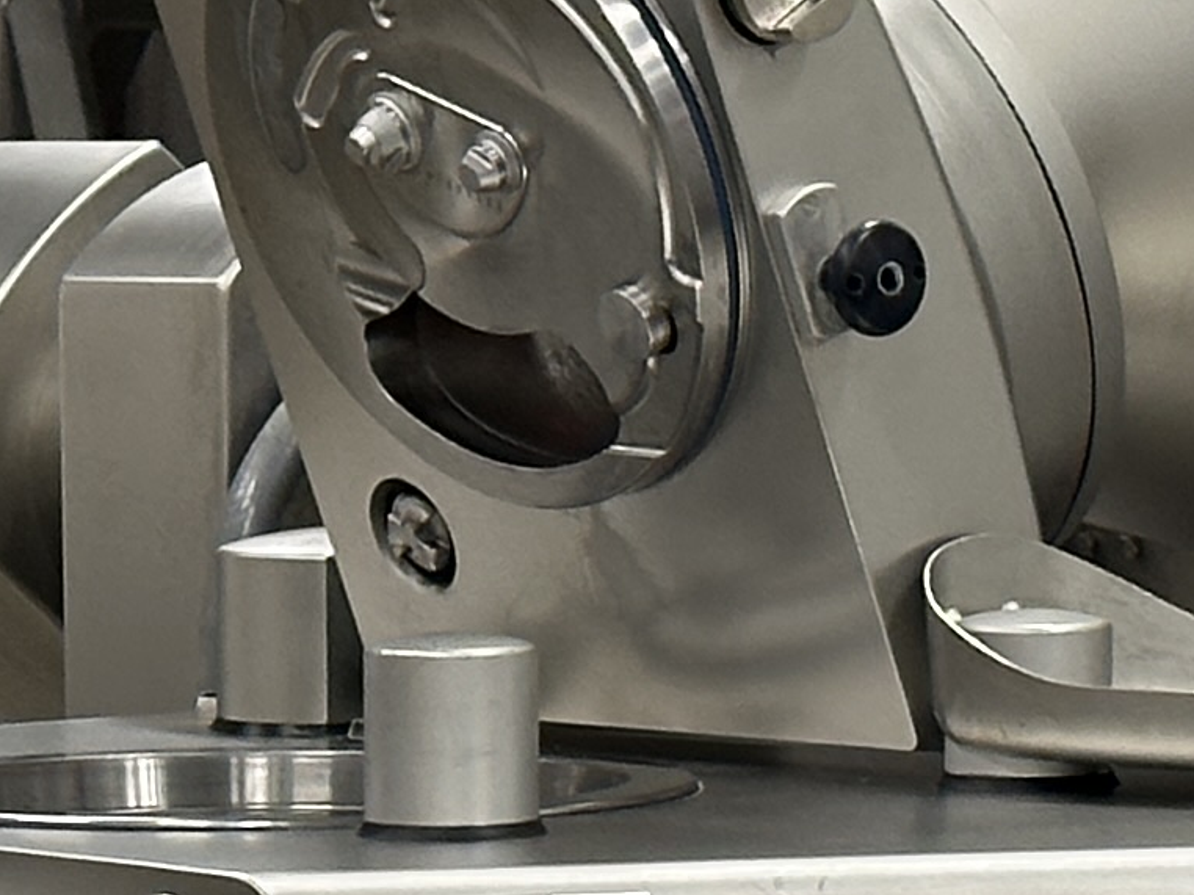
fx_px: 8758
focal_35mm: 254
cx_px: -227
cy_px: 1114
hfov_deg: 7.7
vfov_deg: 5.8
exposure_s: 1/33
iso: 200
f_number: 1.78
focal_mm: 6.86
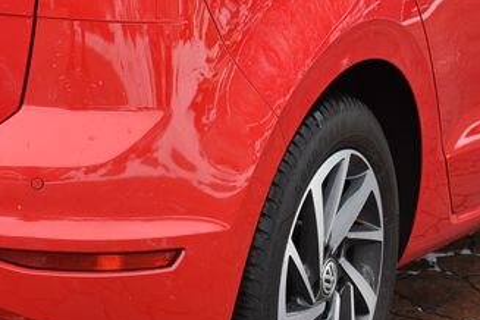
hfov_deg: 12.5
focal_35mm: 163
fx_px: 2173
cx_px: 82
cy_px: -16
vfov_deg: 8.4
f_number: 8
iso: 500
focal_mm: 52
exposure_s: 1/250
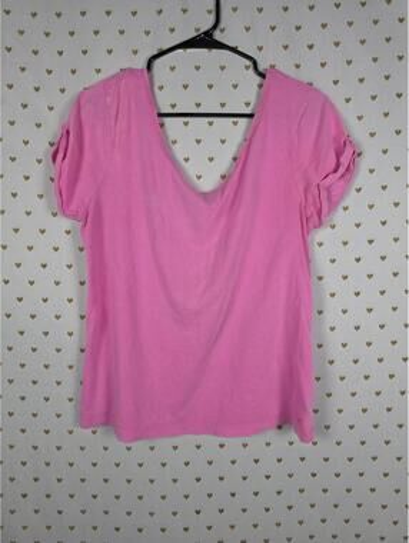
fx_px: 362
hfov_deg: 59.0
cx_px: 204
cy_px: 272
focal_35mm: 23
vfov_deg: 73.9
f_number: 1.7
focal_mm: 6.3
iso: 100
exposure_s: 1/180
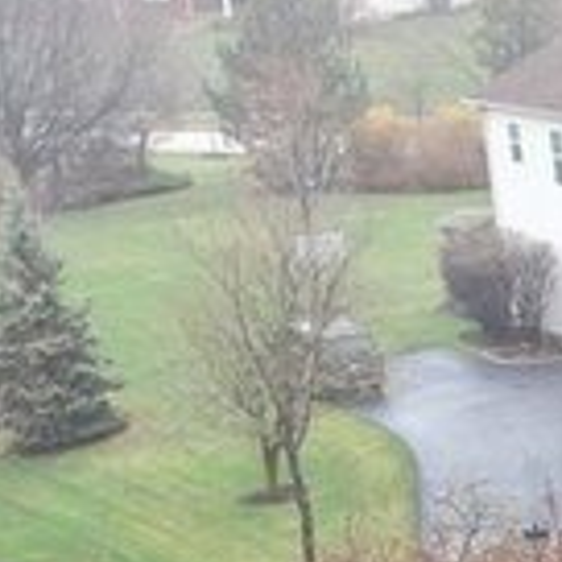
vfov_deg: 6.8
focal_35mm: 223
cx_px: 1818
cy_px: 1888
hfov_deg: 6.9
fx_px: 4096
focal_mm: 8.4
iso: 100
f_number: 2.8
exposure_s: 1/30
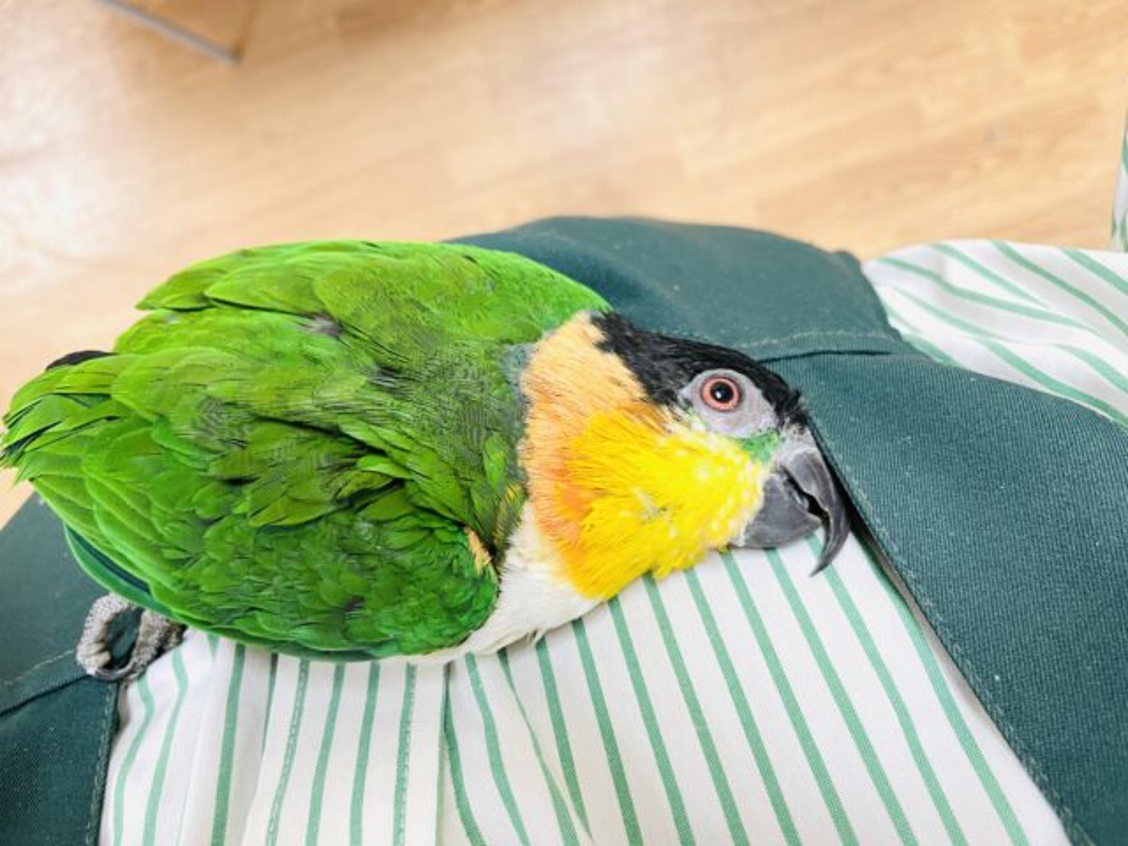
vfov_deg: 53.1
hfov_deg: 67.3
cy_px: 423
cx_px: 564
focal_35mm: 26
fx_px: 847
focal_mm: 4.2
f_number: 1.6
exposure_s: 1/88
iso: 125
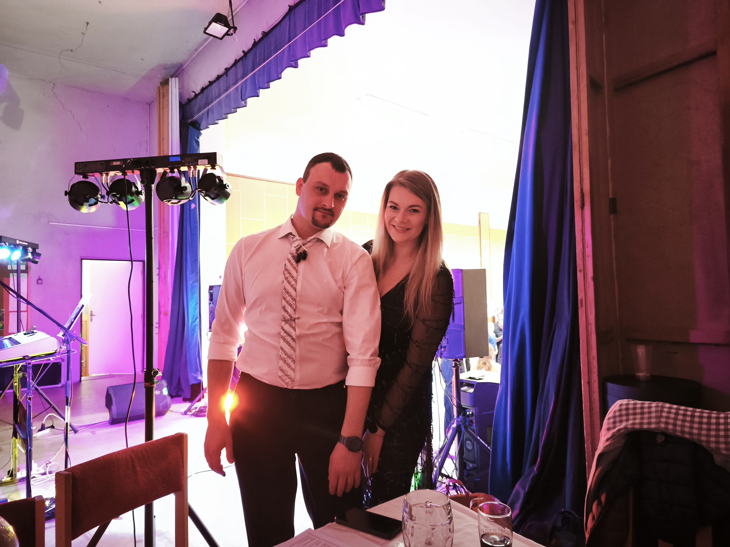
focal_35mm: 23
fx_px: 485
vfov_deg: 58.9
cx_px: 365
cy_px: 274
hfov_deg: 73.9
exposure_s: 1/25
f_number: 1.7
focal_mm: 5.35
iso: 2500
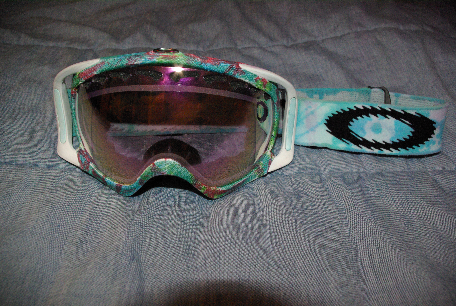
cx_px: 228
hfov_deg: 67.3
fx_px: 342
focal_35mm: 27
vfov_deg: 48.0
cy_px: 153
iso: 1600
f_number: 8
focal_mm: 18
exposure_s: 1/30
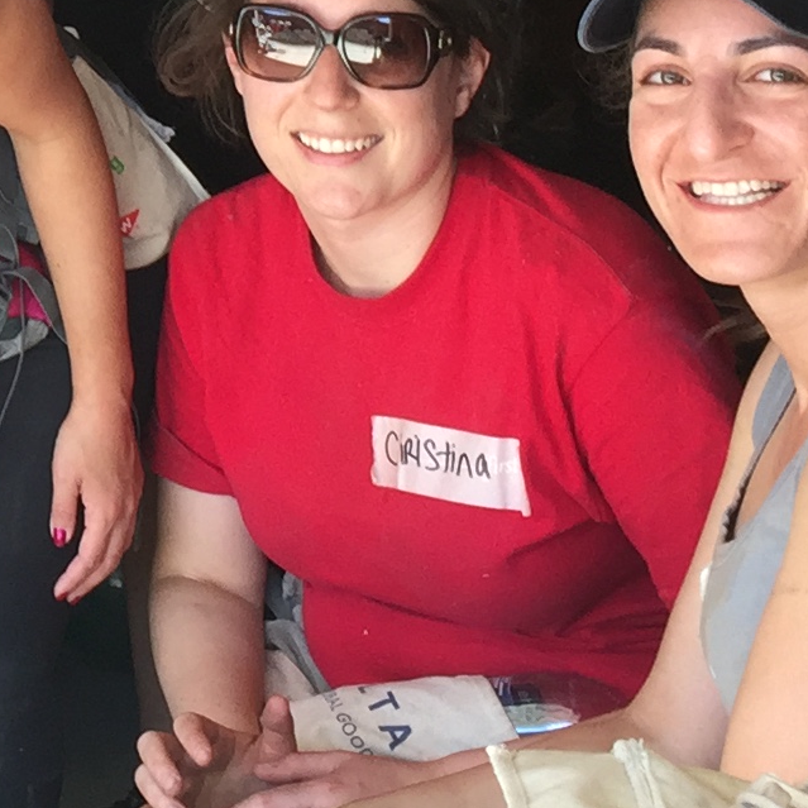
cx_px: -459
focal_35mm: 131
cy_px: -368
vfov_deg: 12.7
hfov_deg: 12.6
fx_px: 3459
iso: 32
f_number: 2.2
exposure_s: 1/60
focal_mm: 4.15
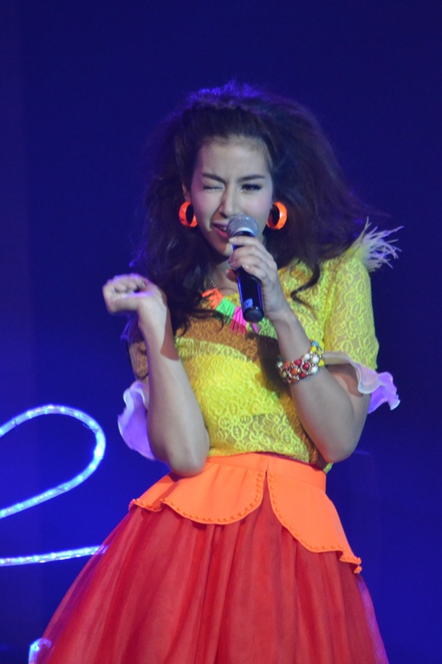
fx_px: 9750
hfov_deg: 2.6
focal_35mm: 529
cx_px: 232
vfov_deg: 3.9
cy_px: 352
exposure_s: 1/200
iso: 3200
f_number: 5.6
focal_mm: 300
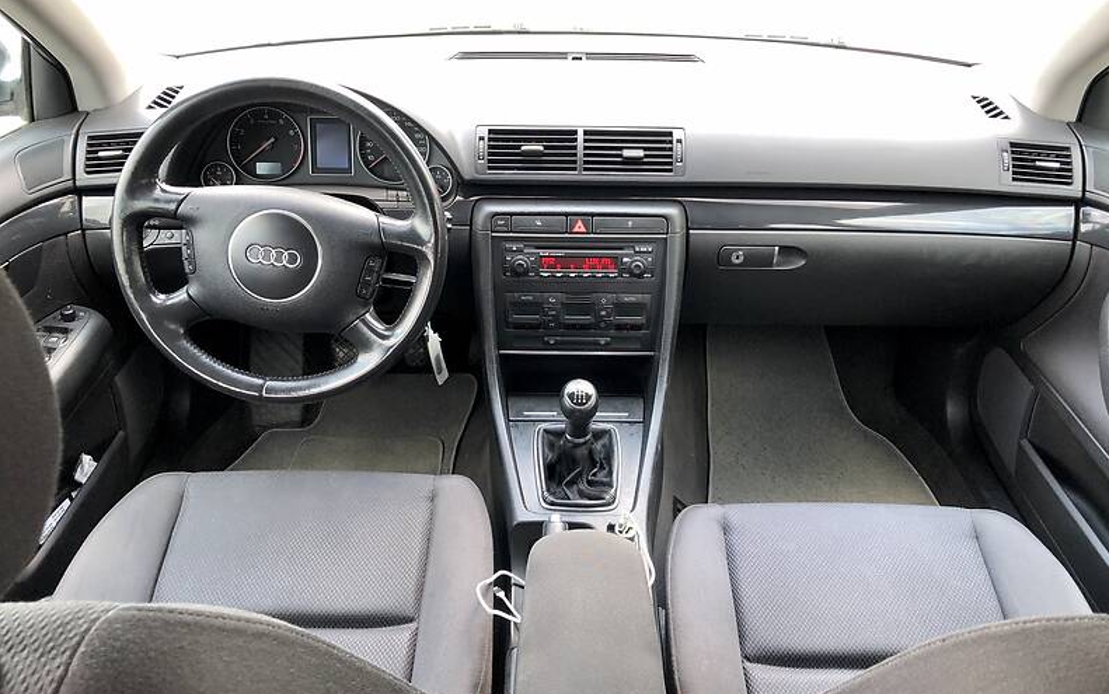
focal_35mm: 30
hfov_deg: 62.9
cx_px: 559
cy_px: 325
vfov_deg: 41.9
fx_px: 907
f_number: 1.8
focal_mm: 4
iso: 32
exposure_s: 1/49
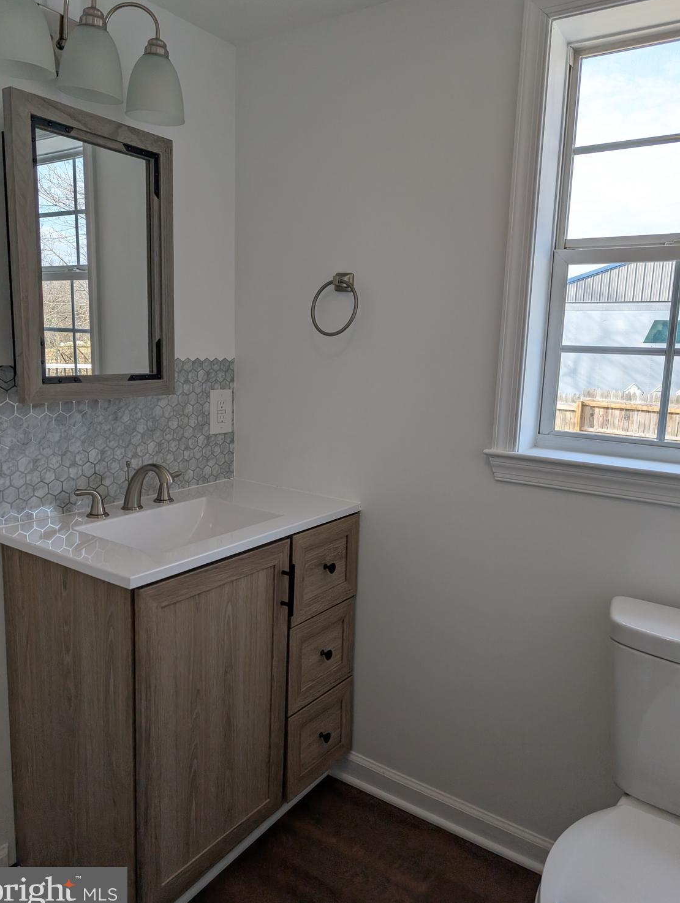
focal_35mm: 25
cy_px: 447
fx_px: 653
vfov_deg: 69.3
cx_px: 328
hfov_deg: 55.0
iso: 22
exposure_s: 1/232
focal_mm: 6.9
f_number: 1.68
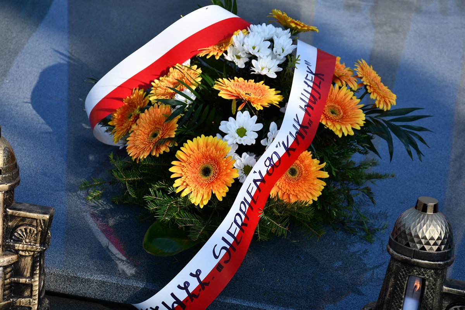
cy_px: 155
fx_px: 1447
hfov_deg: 18.3
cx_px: 232
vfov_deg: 12.2
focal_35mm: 112
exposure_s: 1/500
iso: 200
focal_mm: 75
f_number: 7.1
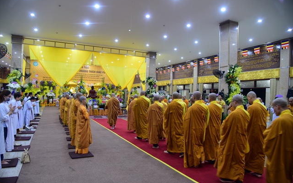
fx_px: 200
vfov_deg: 49.3
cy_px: 97
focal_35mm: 25
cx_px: 145
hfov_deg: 72.5
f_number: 4
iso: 1000
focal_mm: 24
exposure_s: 1/25
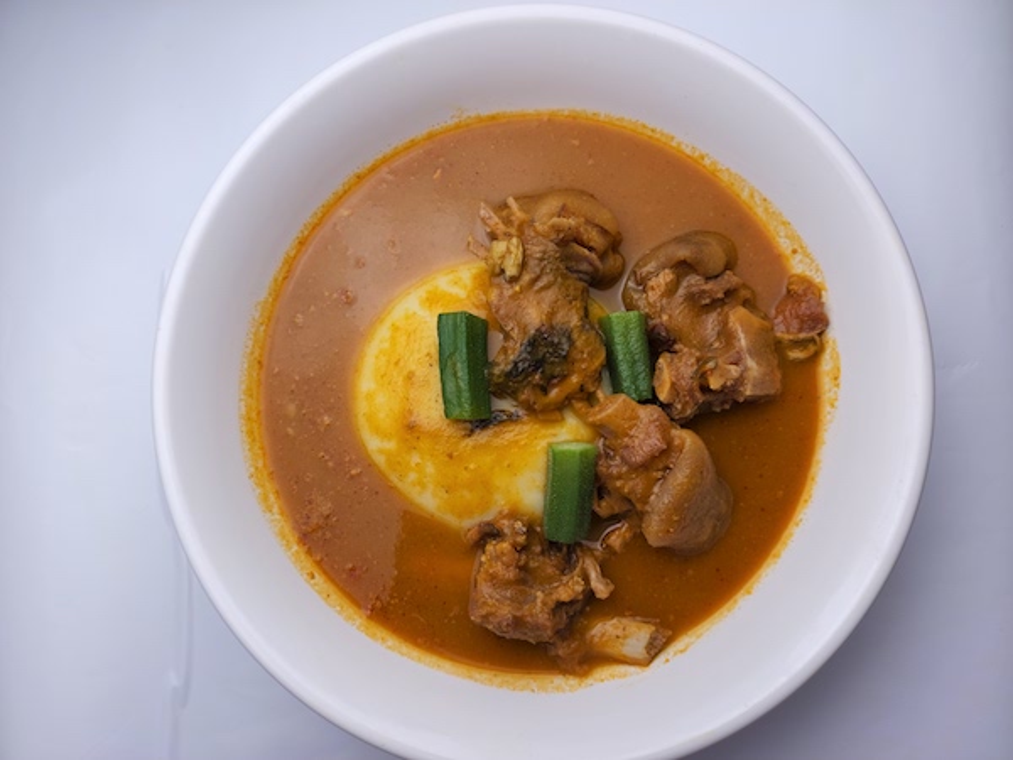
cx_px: 506
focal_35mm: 23
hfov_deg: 73.9
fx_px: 673
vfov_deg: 58.9
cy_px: 380
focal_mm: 6.4
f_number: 1.8
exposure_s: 1/100
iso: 20
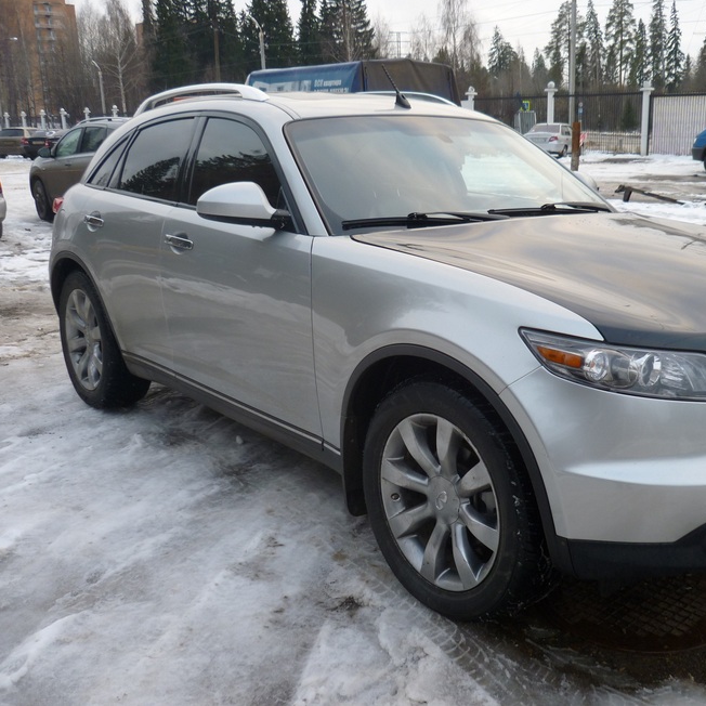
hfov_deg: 44.4
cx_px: 459
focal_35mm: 37
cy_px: 350
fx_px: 854
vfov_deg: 44.9
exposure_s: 1/100
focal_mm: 5.5
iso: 80
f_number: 2.8
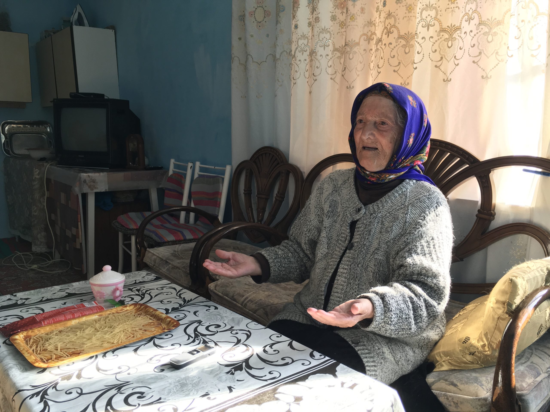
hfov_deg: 61.7
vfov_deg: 48.2
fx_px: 461
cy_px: 206
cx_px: 275
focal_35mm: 29
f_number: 2.2
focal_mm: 4.15
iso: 32
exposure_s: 1/100
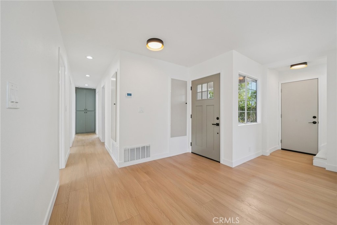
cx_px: 168
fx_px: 122
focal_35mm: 13
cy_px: 112
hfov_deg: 108.3
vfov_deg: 85.4
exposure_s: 1/30
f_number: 9
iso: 400
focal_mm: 13
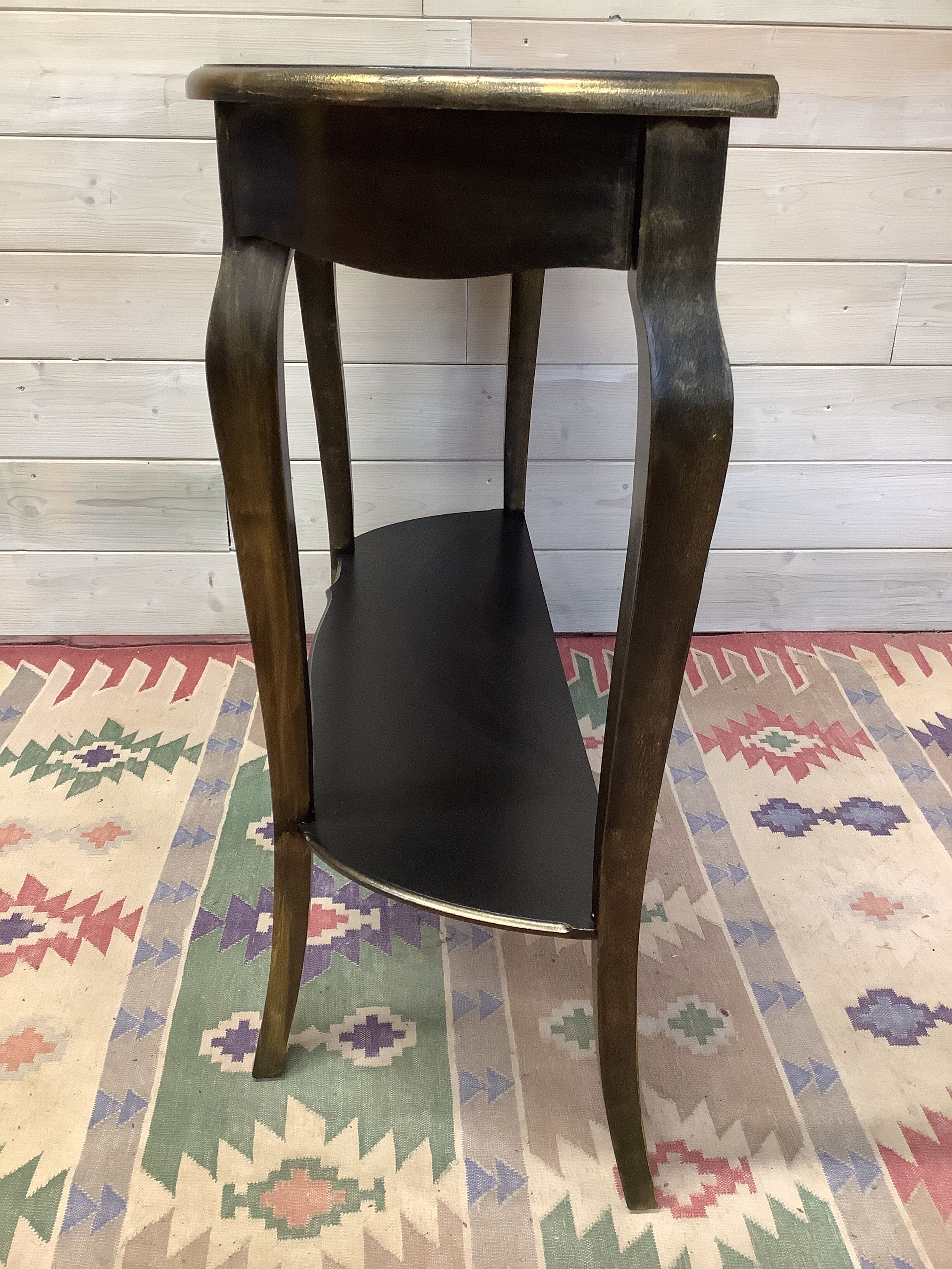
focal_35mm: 31
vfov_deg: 58.4
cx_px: 476
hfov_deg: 45.4
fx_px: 1137
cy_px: 634
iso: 200
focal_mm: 3.3
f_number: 2.4
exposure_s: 1/50
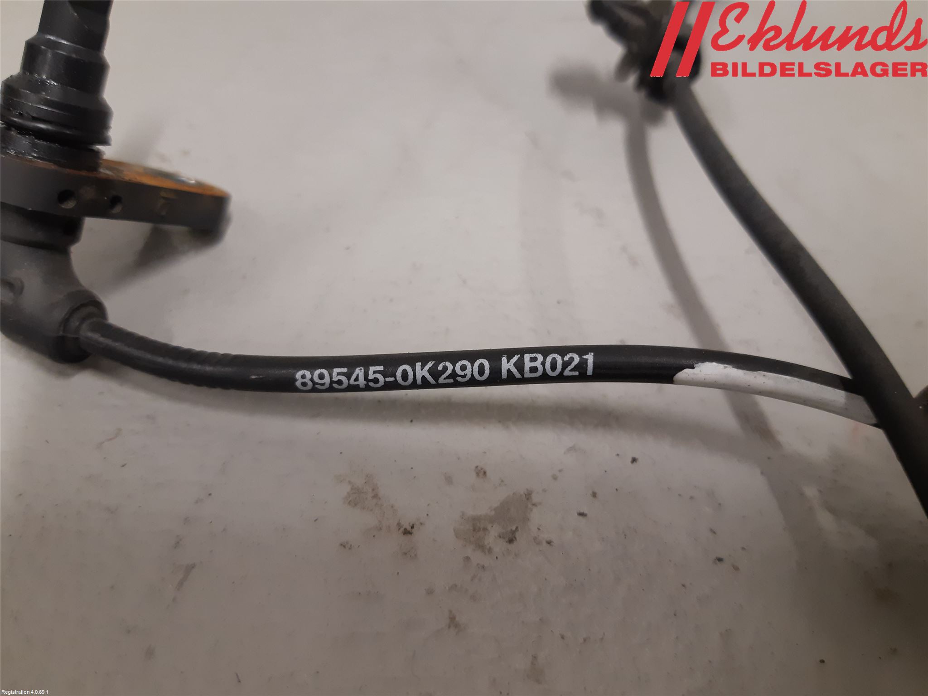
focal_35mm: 26
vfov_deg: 53.1
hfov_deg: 67.3
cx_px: 464
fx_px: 697
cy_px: 348
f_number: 1.7
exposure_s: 1/50
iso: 160
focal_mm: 3.93
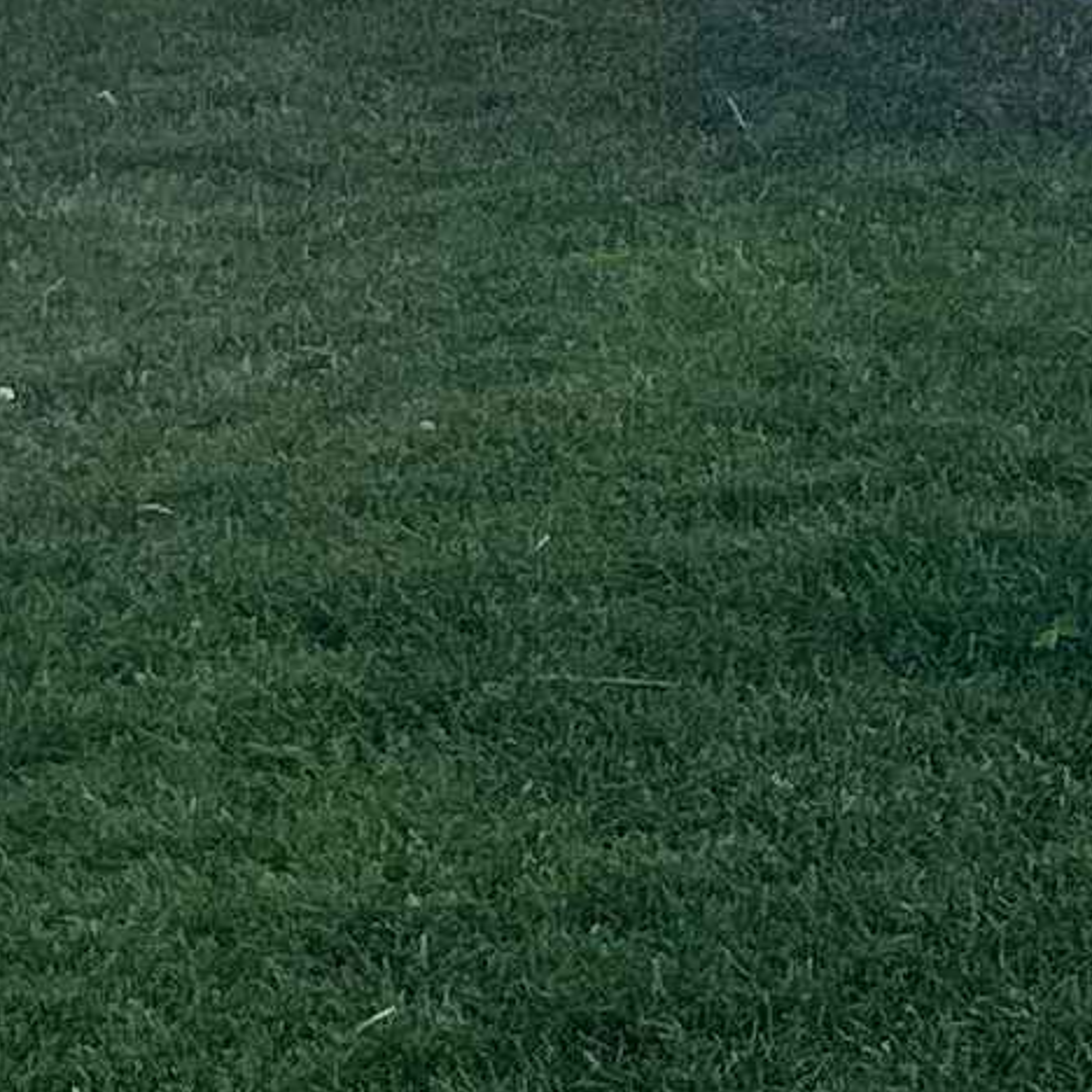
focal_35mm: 198
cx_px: 2977
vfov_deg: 8.5
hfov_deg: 7.9
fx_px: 7067
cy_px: -824
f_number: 1.6
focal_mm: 5.1
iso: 50
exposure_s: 1/615
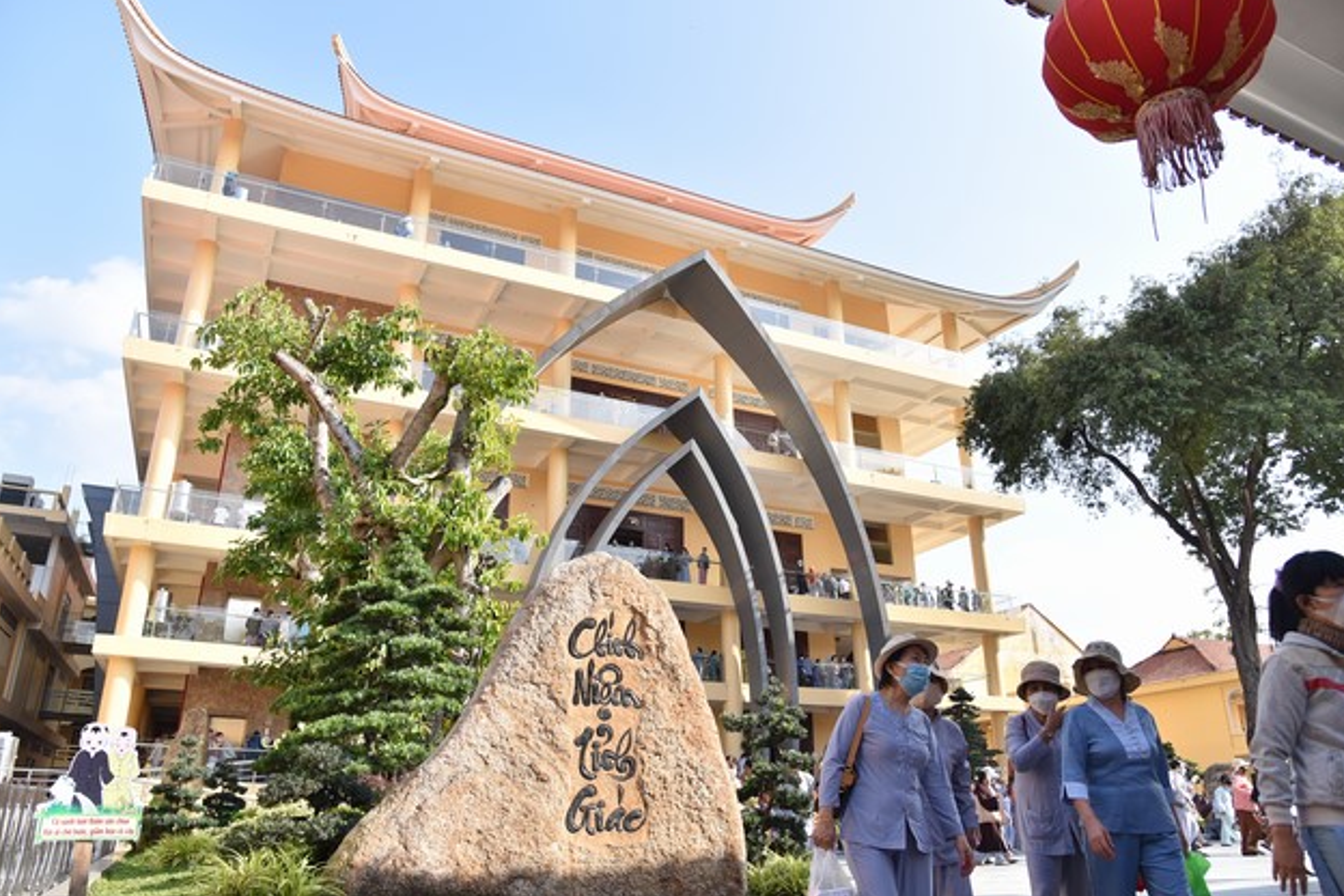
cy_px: 432
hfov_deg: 71.5
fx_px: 933
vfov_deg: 51.3
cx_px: 666
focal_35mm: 25
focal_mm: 24
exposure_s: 1/200
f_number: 6.3
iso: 100
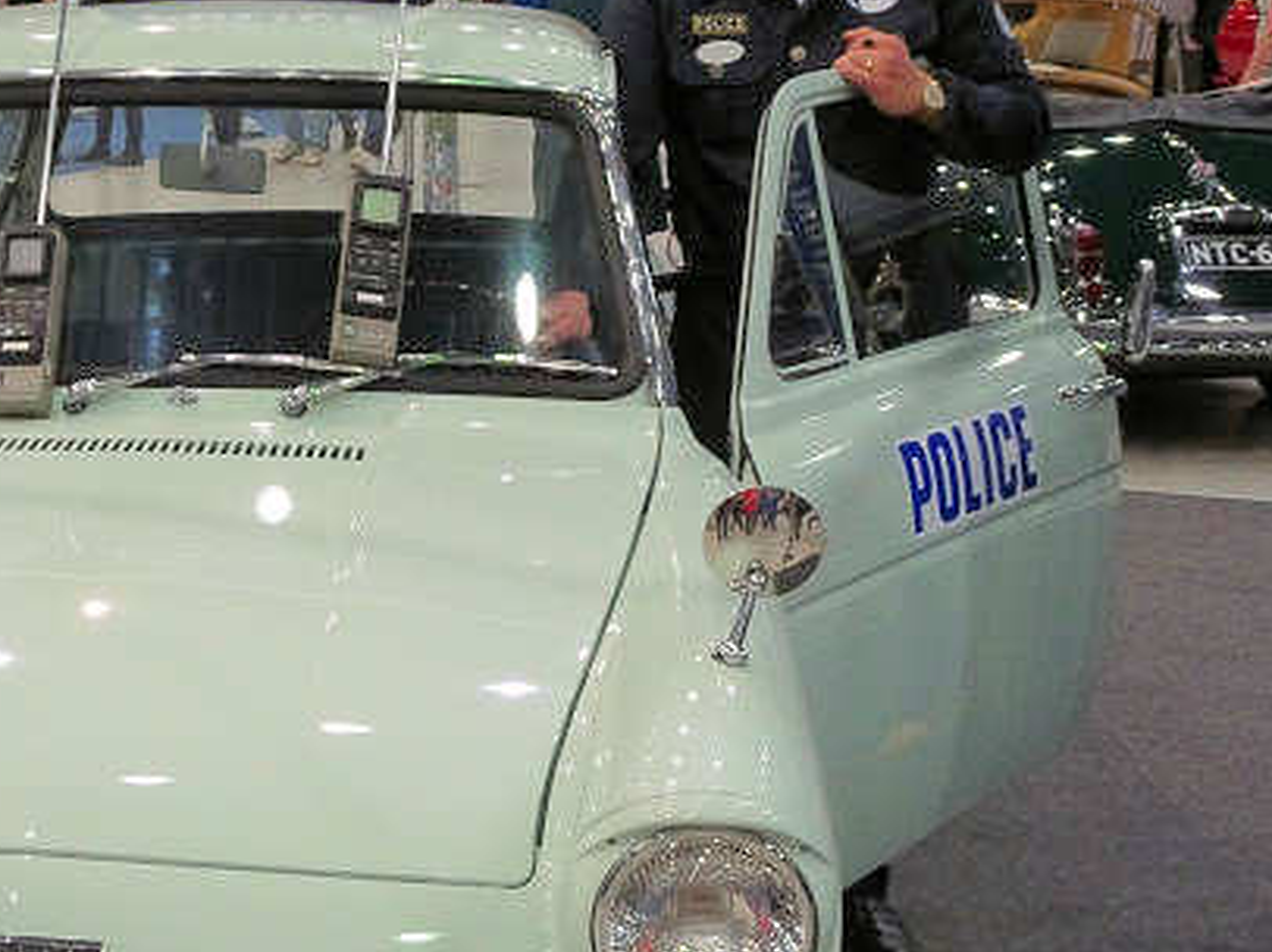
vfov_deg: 21.9
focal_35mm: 67
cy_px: 573
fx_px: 2461
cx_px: 226
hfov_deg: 28.3
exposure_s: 1/40
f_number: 4
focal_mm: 5.79
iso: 200
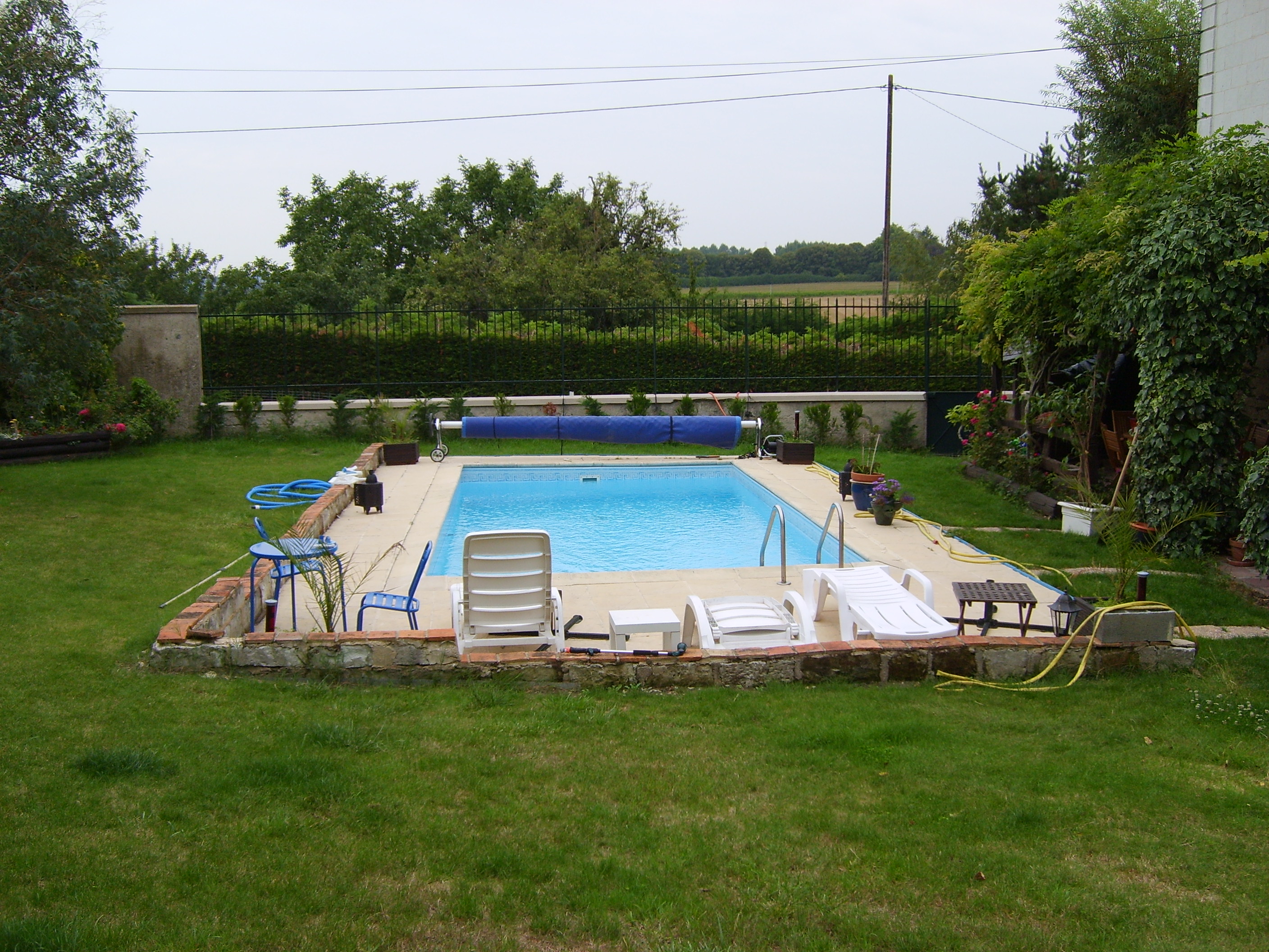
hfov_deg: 52.6
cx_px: 634
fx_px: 1283
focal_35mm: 35
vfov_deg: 40.7
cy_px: 476
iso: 50
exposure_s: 1/250
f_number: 2.8
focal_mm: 5.8
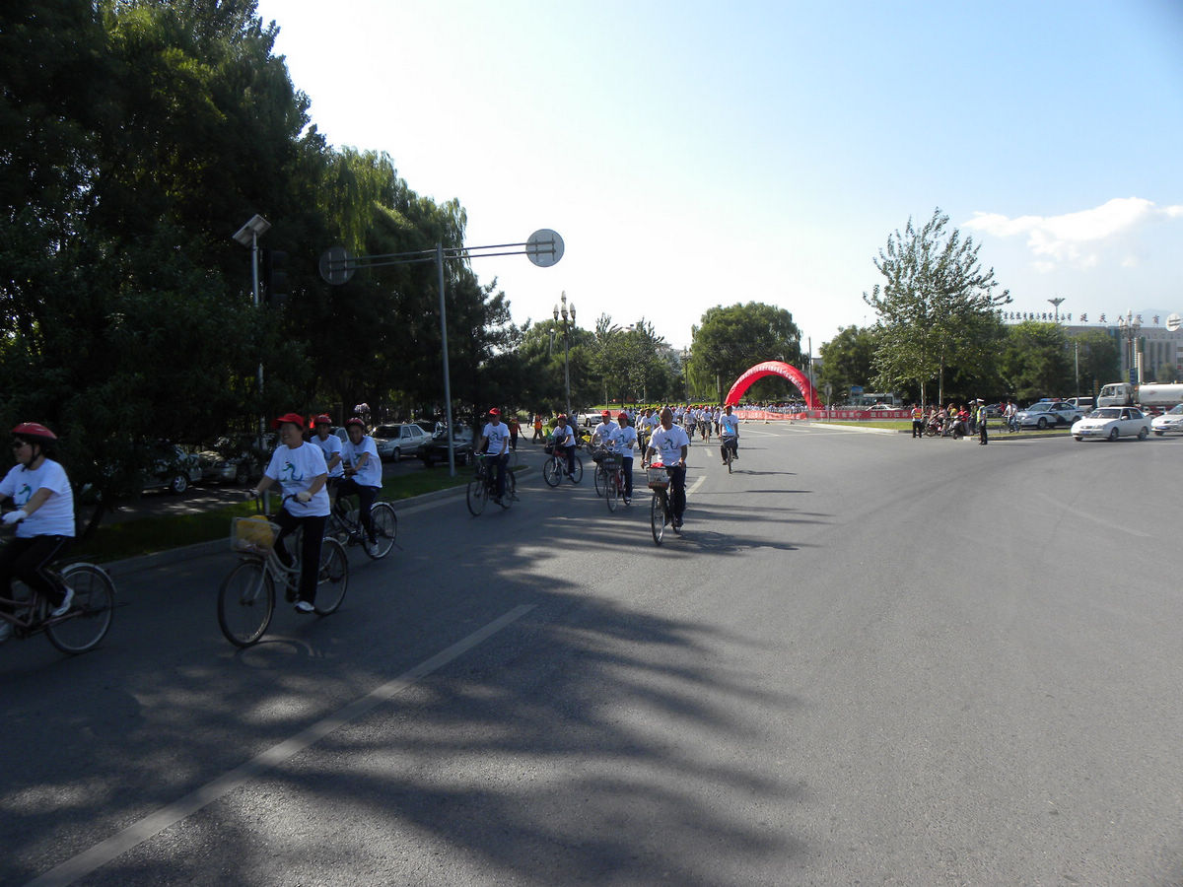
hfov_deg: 67.3
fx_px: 889
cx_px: 592
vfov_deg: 53.1
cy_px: 444
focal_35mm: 26
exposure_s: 1/216
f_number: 5.6
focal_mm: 4.6
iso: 64
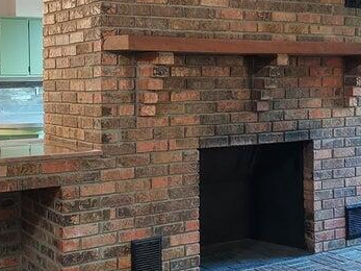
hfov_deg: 32.7
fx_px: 615
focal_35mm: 59
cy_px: 93
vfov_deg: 24.7
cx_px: 165
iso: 500
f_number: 1.8
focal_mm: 4.6
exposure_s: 1/24
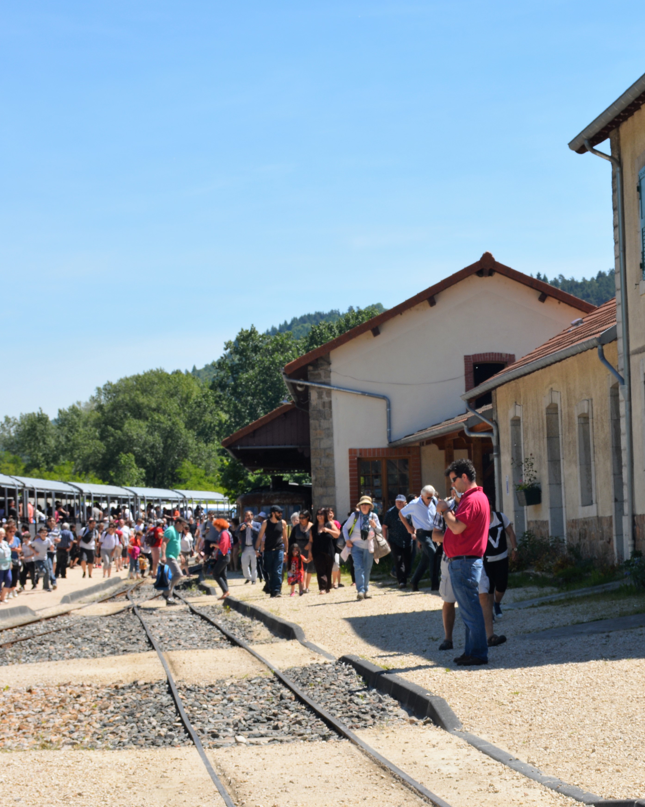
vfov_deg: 20.8
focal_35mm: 92
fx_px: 2195
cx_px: 531
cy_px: 411
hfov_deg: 16.6
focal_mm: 38
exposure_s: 1/200
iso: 100
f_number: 10
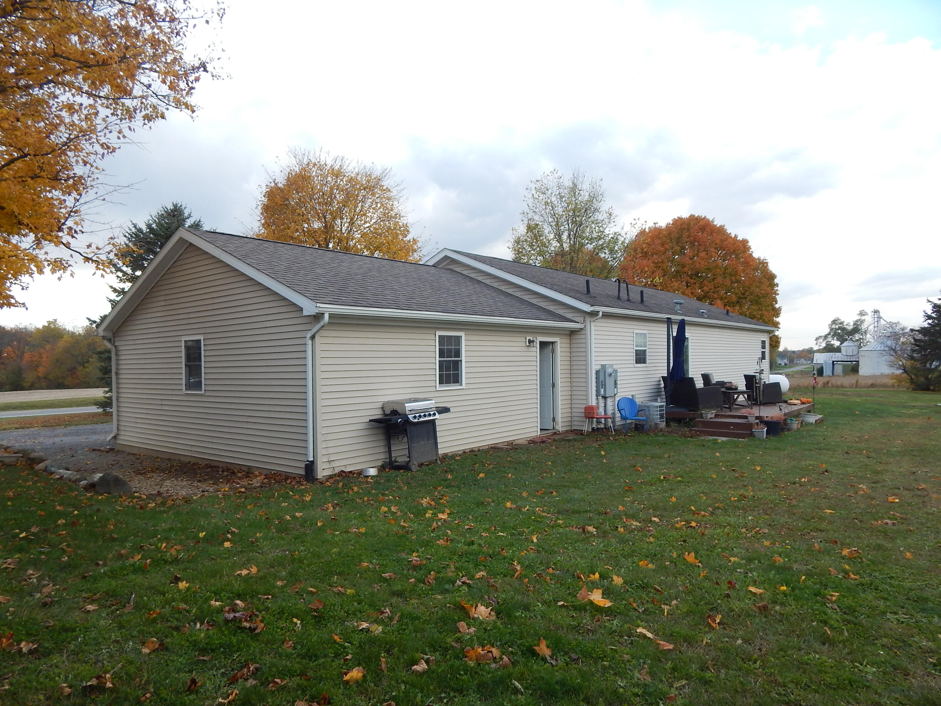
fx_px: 598
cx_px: 470
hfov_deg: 76.4
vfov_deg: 61.1
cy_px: 353
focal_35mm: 22
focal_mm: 4
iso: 125
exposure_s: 1/500
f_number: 3
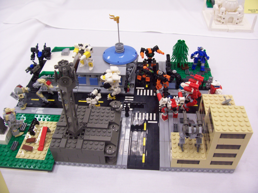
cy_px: 96
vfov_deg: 41.8
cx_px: 129
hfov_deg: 54.0
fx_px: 253
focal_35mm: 34
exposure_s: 1/32
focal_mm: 5.6
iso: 150
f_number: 2.7
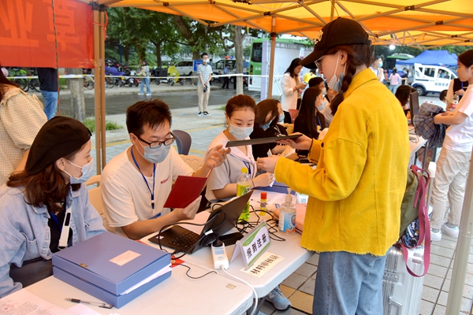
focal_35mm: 31
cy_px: 158
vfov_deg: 42.3
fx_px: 407
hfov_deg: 60.3
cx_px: 236
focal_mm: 31
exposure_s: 1/100
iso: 500
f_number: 5
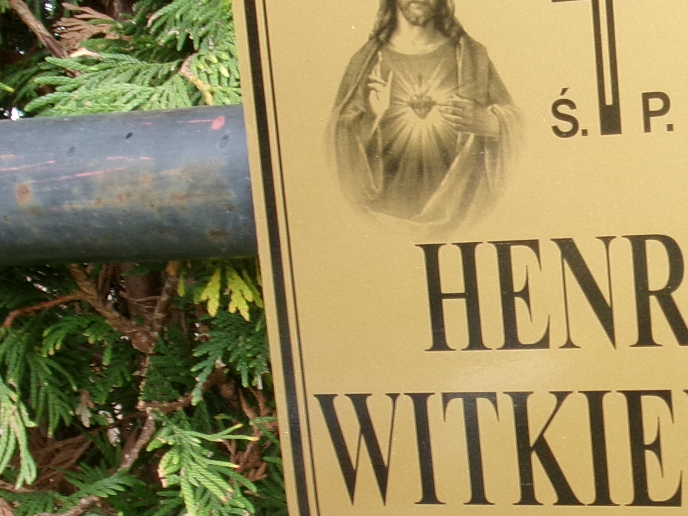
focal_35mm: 86
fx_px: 1709
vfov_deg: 17.0
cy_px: 442
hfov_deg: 21.9
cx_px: 690
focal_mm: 5.1
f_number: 3.9
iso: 100
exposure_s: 1/70
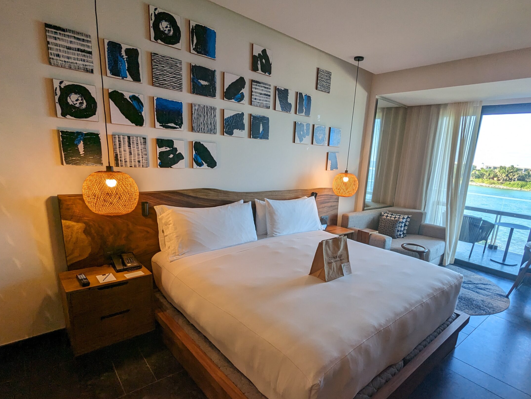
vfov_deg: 68.2
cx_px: 296
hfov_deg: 84.3
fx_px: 291
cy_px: 233
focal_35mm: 19
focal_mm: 2.35
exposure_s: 1/60
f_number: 2.2
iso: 47
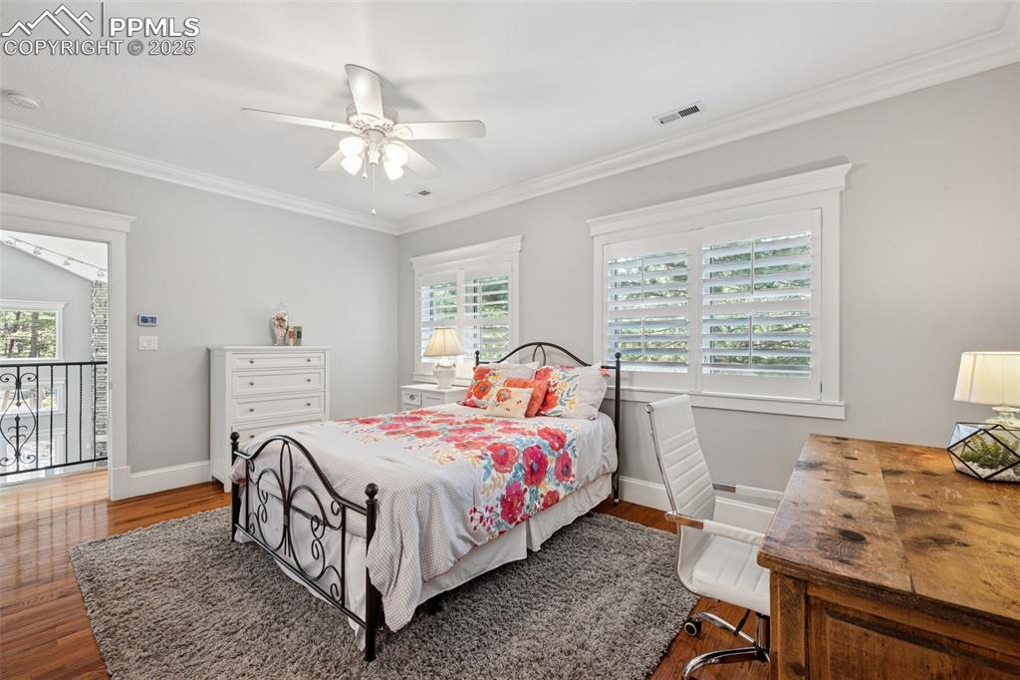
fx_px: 425
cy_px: 340
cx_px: 510
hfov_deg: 100.4
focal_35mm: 15
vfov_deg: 77.3
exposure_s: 1.6
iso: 100
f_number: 11
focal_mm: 15
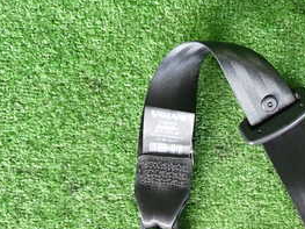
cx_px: 325
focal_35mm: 57
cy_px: 173
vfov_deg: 25.3
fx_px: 502
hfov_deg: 30.6
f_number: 2
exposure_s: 1/40
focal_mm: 4.5
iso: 200
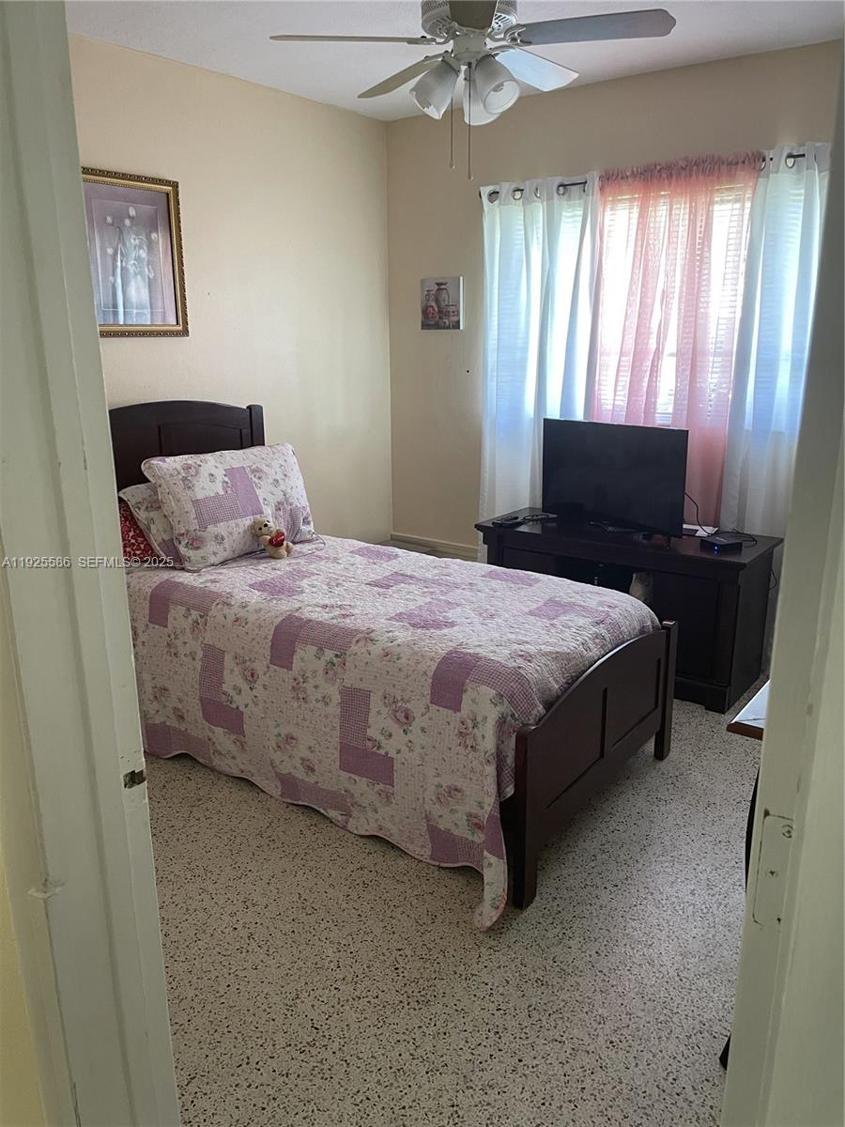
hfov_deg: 53.1
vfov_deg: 67.3
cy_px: 564
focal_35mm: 26
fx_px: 846
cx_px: 422
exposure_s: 1/60
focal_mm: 4.2
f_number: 1.6
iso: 200
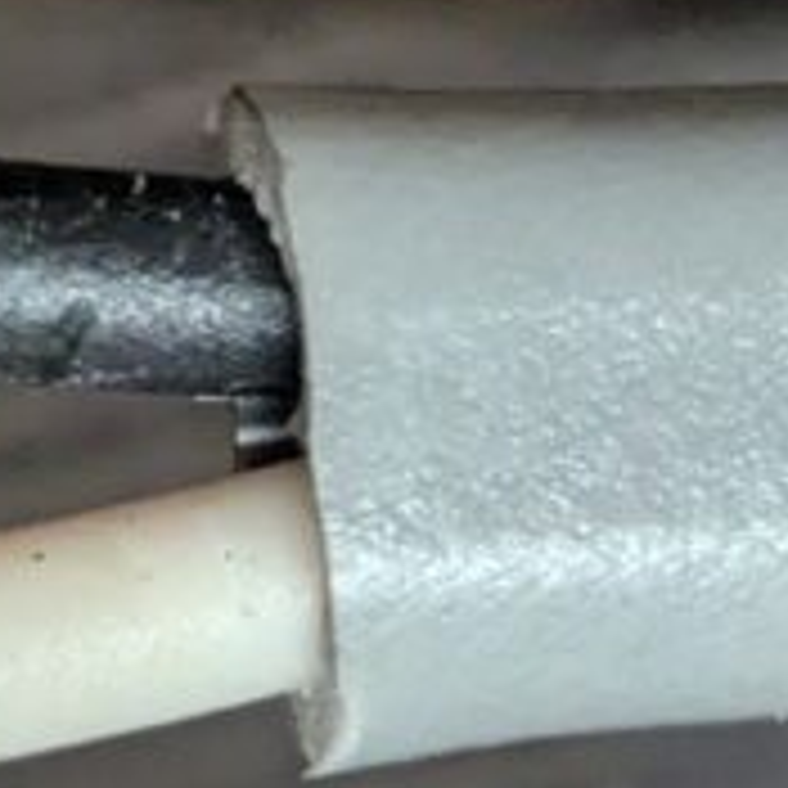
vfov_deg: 7.1
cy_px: 299
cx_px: 297
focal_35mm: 248
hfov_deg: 7.1
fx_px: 6387
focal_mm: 6.81
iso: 870
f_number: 1.85
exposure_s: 1/82
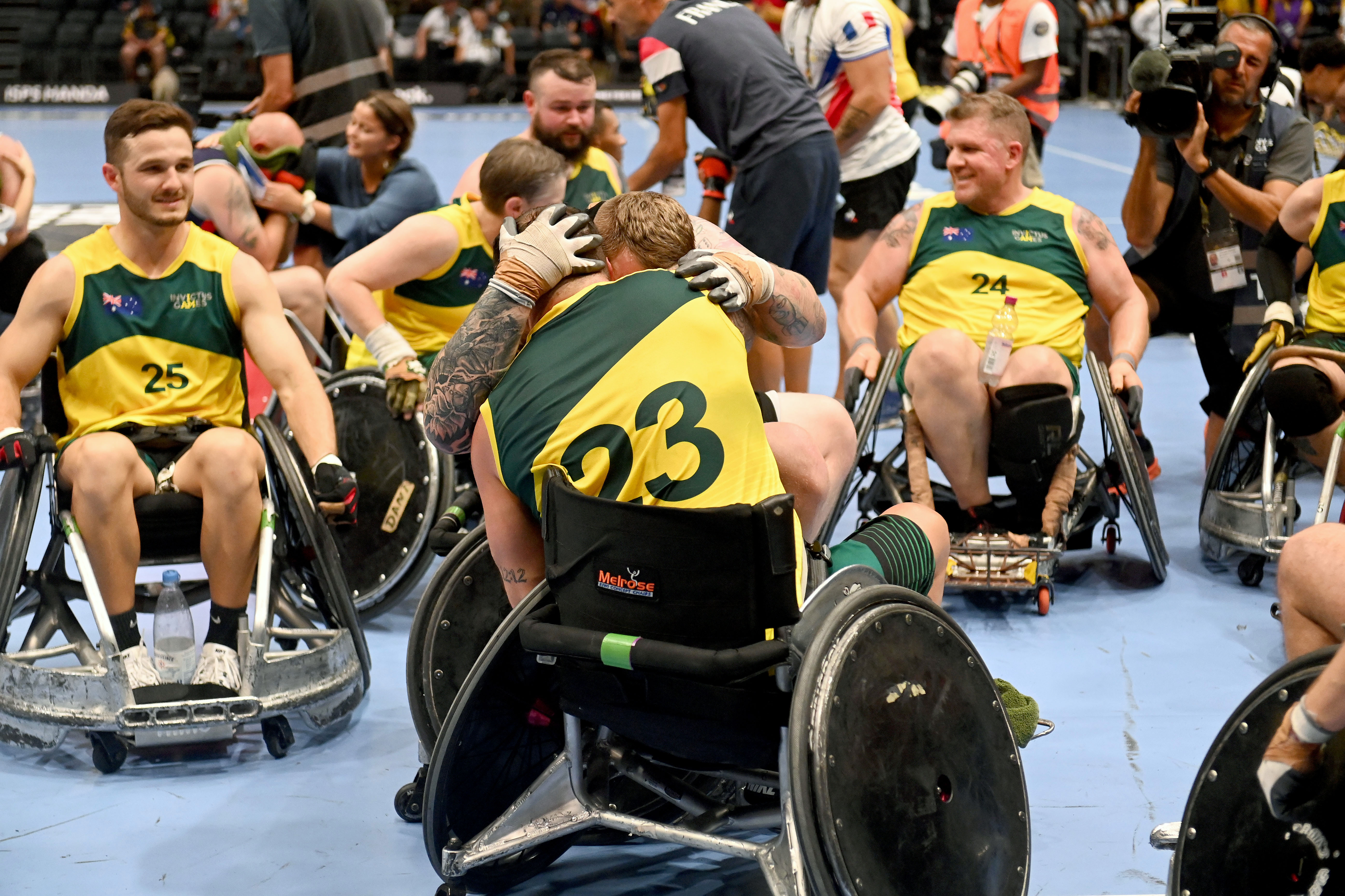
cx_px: 672
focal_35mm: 70
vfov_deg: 19.5
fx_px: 2615
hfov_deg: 28.8
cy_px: 448
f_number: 4
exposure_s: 1/800
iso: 6400
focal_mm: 70
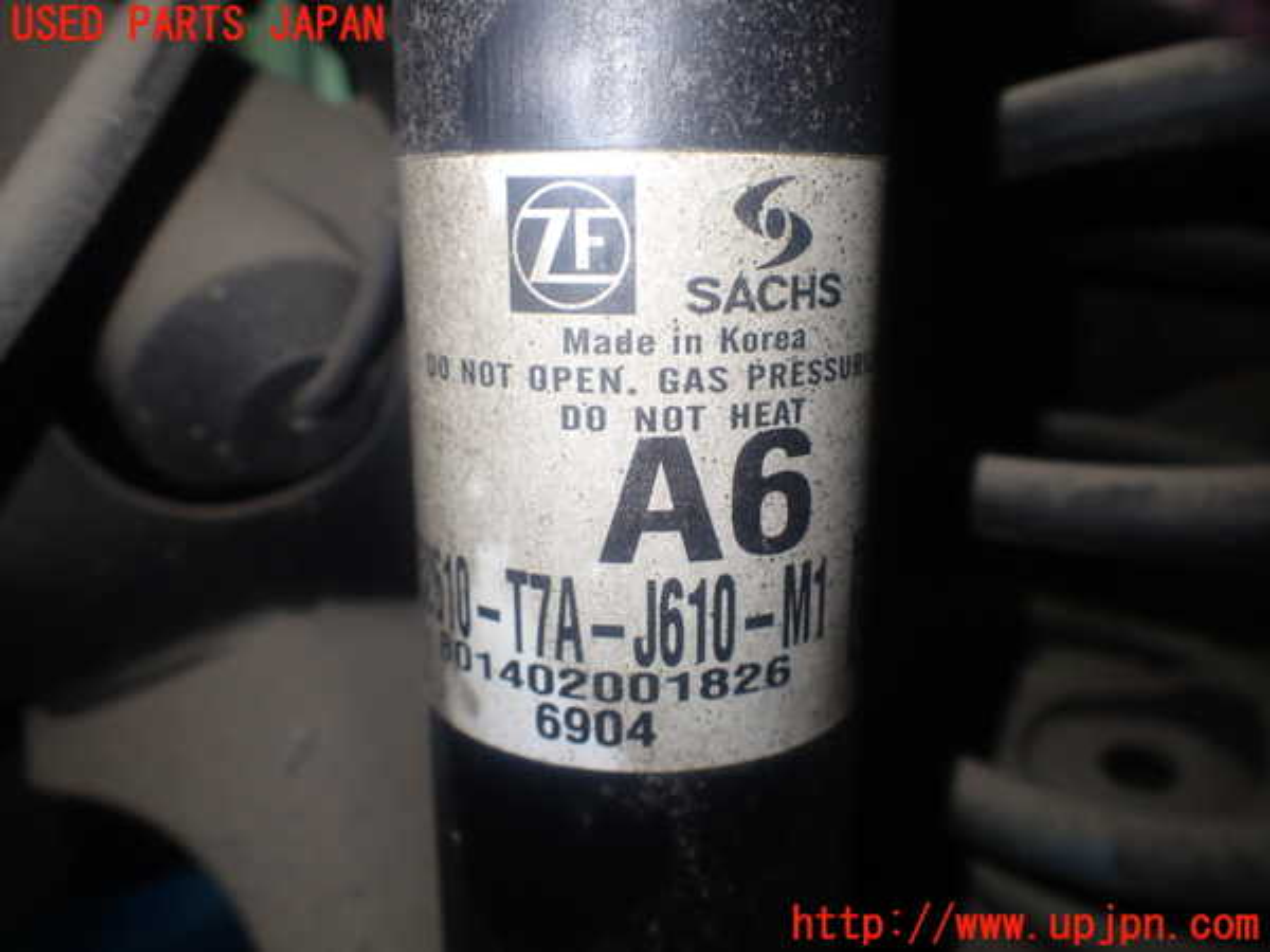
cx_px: 635
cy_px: 476
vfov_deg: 49.7
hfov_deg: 63.4
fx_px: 1027
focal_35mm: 28
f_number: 2.2
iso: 200
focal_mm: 5.05
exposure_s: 1/50
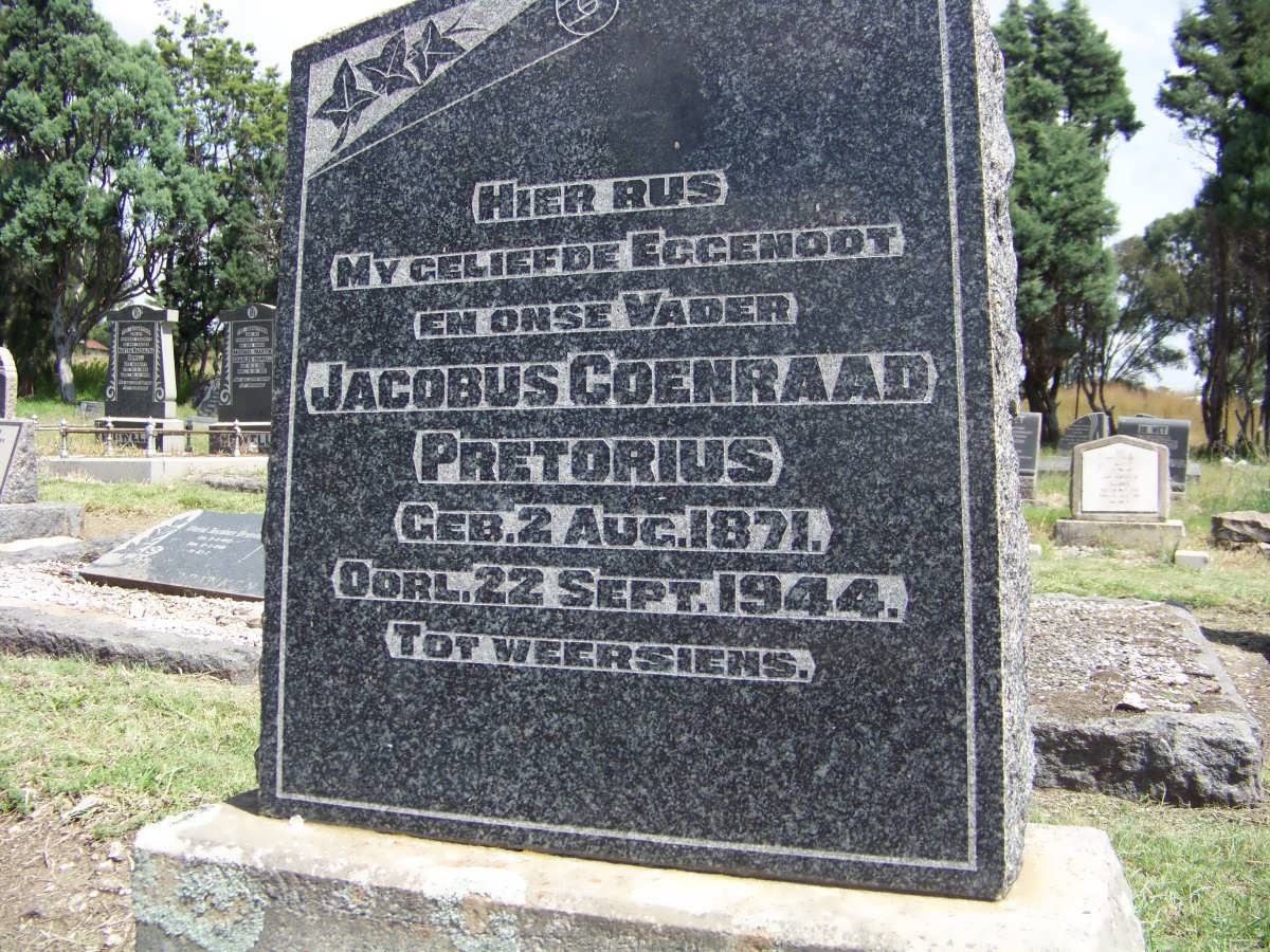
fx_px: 1321
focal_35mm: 36
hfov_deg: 51.4
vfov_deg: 39.7
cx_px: 635
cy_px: 476
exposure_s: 1/640
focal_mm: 5.85
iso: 64
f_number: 2.8
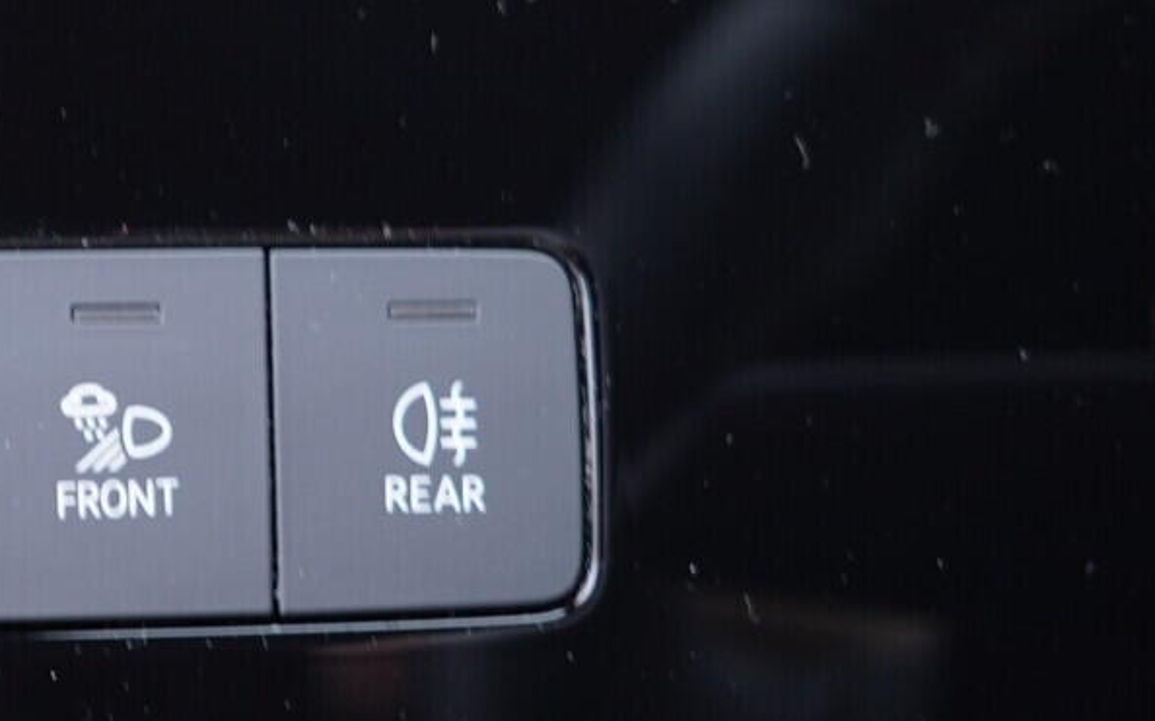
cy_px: 433
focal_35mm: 89
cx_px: 237
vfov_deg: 14.7
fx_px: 2801
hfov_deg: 23.0
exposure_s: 1/40
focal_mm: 24
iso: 250
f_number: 2.8
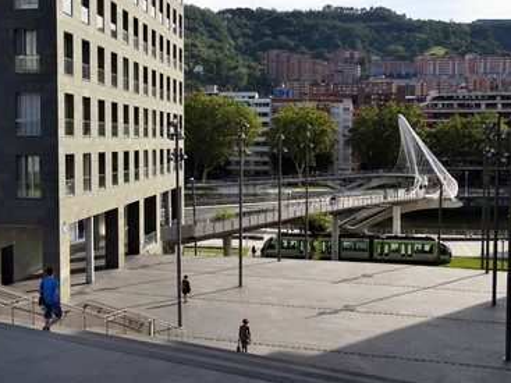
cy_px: 191
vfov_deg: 32.9
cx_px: 230
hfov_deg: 42.9
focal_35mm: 44
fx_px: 649
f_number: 18
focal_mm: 40
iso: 400
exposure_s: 1/250
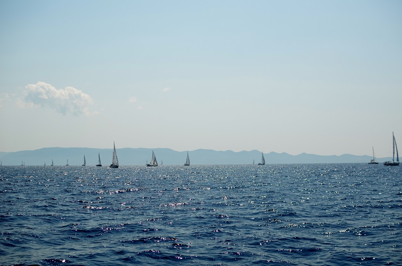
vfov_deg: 25.6
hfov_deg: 37.9
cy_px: 133
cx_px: 201
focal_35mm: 52
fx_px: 585
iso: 125
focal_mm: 35
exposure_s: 1/2000
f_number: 4
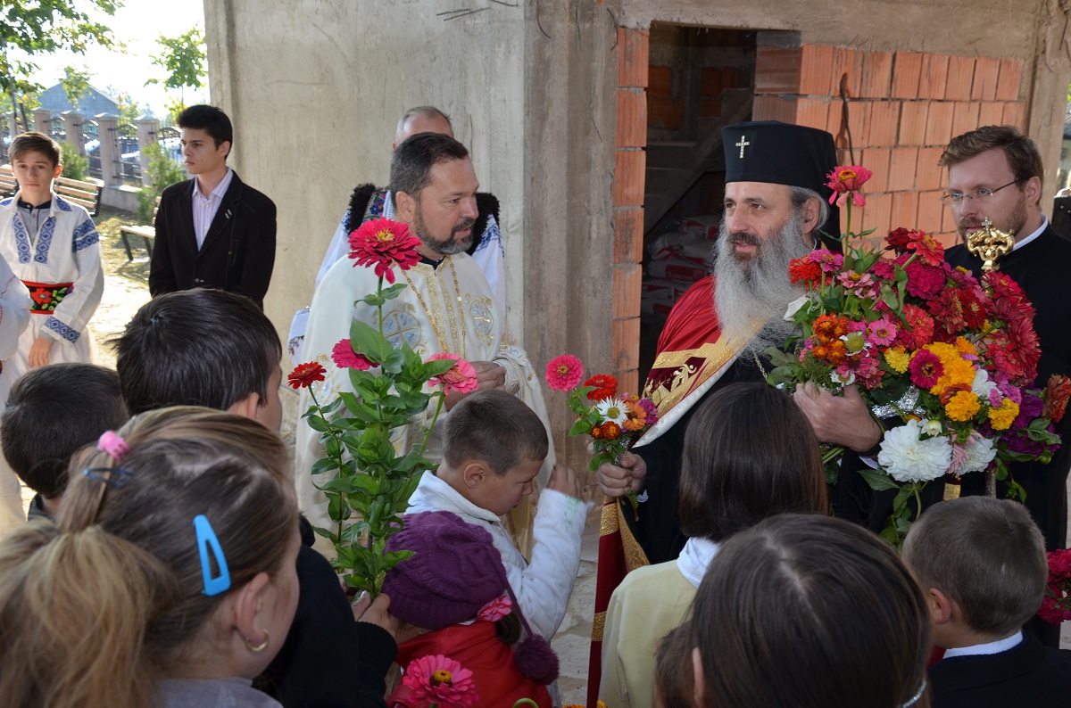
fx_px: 1068
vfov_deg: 36.7
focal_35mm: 36
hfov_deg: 53.2
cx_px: 536
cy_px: 354
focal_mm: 24
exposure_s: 1/125
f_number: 5.6
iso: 250
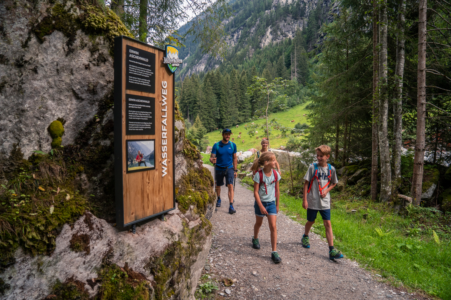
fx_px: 301
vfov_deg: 53.1
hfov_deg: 73.7
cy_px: 150
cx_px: 226
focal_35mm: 24
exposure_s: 1/1000
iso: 400
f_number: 4
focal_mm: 24
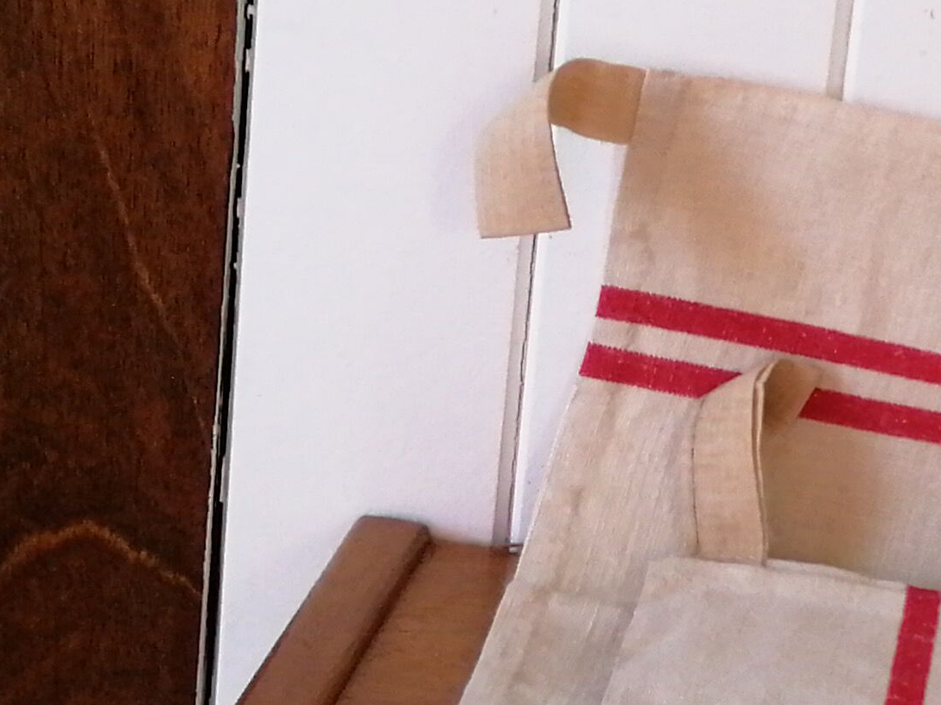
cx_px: 2084
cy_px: 565
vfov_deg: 11.6
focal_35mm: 127
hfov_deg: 12.8
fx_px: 3451
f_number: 1.8
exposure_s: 1/50
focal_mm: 3.95
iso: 100
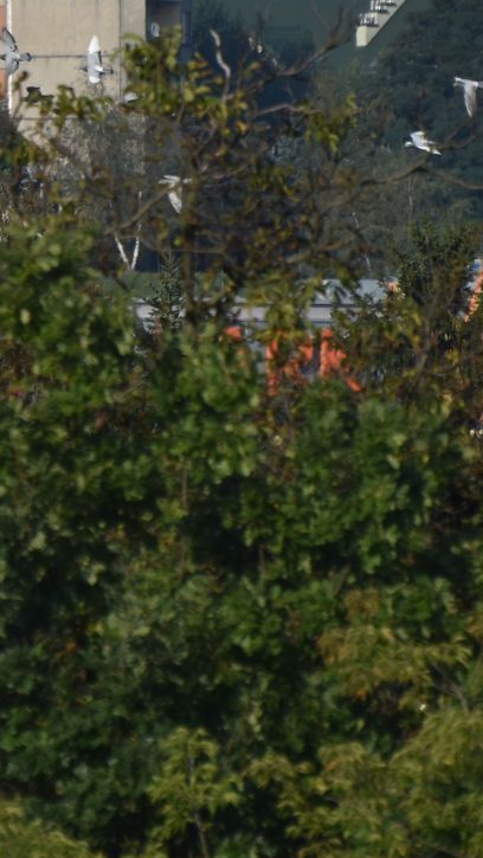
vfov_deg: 1.6
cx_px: -170
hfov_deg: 0.9
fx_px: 30294
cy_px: 196
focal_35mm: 1331
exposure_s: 1/1000
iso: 100
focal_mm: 300
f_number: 5.6
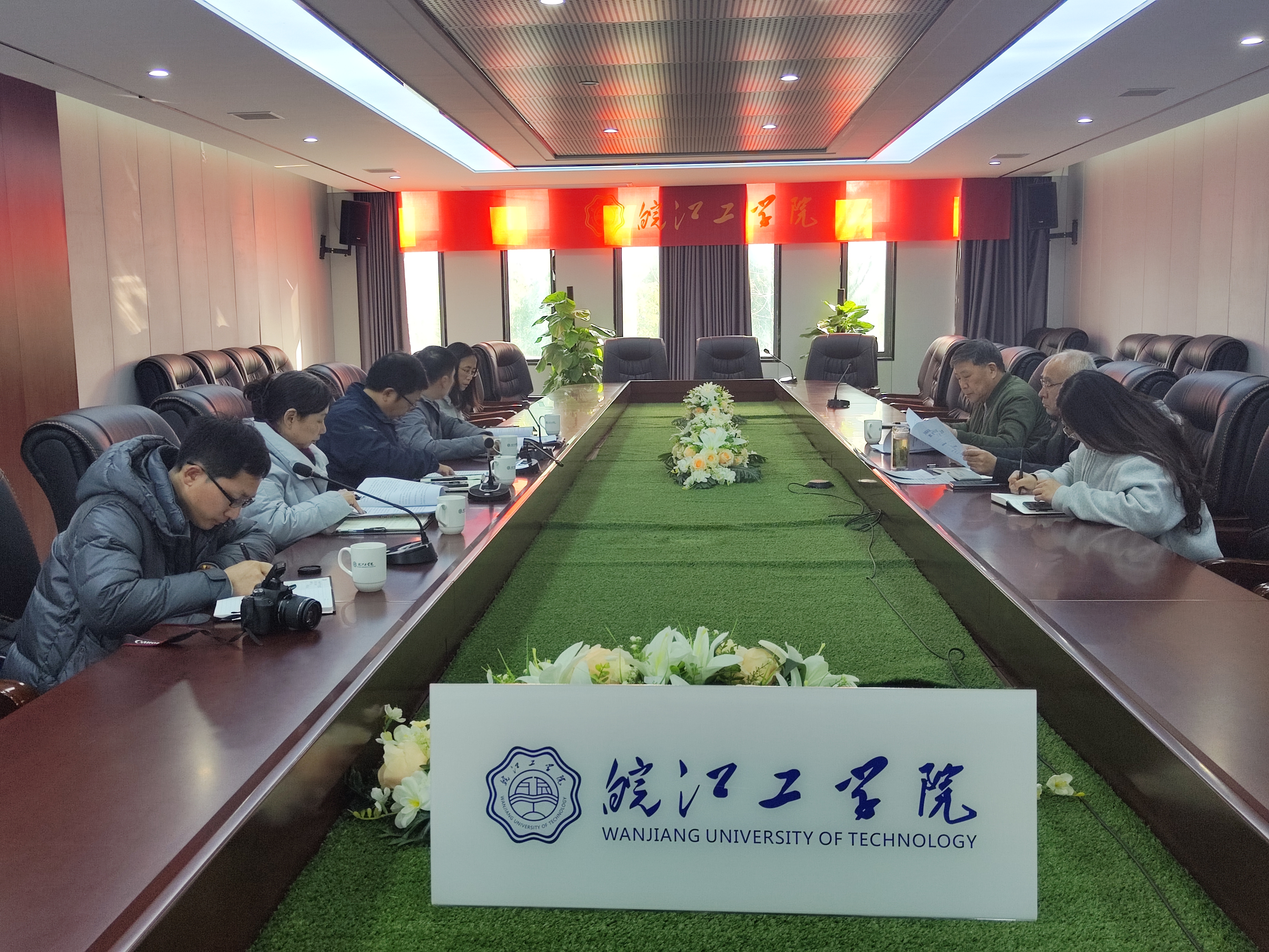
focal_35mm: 34
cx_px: 634
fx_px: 1246
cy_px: 476
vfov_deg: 41.8
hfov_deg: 54.0
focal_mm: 5.59
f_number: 1.88
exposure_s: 1/102
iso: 50
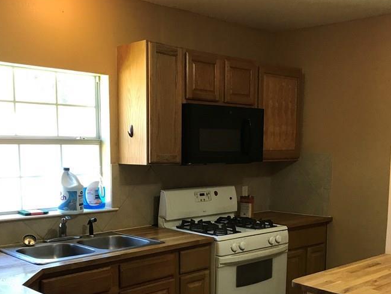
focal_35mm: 44
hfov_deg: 42.9
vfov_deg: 32.2
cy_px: 224
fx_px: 497
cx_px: 189
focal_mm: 3.99
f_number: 1.8
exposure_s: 1/24
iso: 40
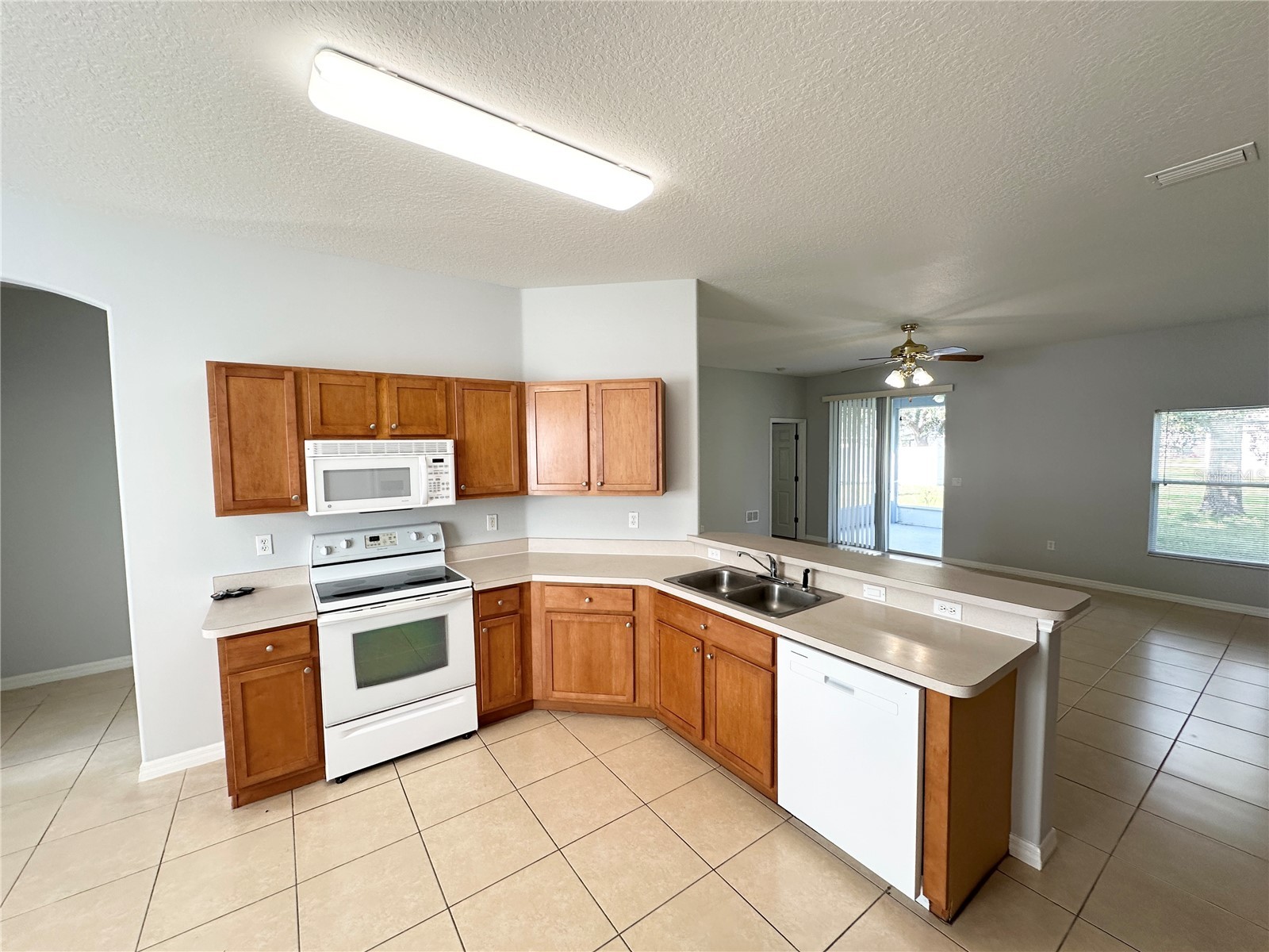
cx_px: 634
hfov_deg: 102.1
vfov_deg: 85.7
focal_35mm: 14
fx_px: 513
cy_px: 476
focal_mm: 2.22
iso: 100
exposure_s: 1/120
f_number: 2.2
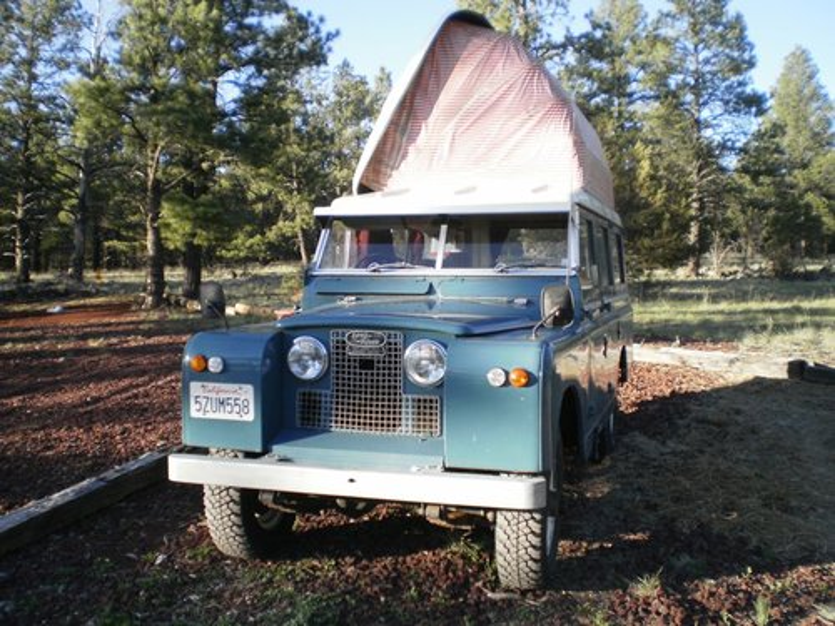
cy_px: 313
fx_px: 868
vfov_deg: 39.7
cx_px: 418
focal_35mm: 36
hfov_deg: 51.4
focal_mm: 6.3
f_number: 3.1
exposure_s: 1/250
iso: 100
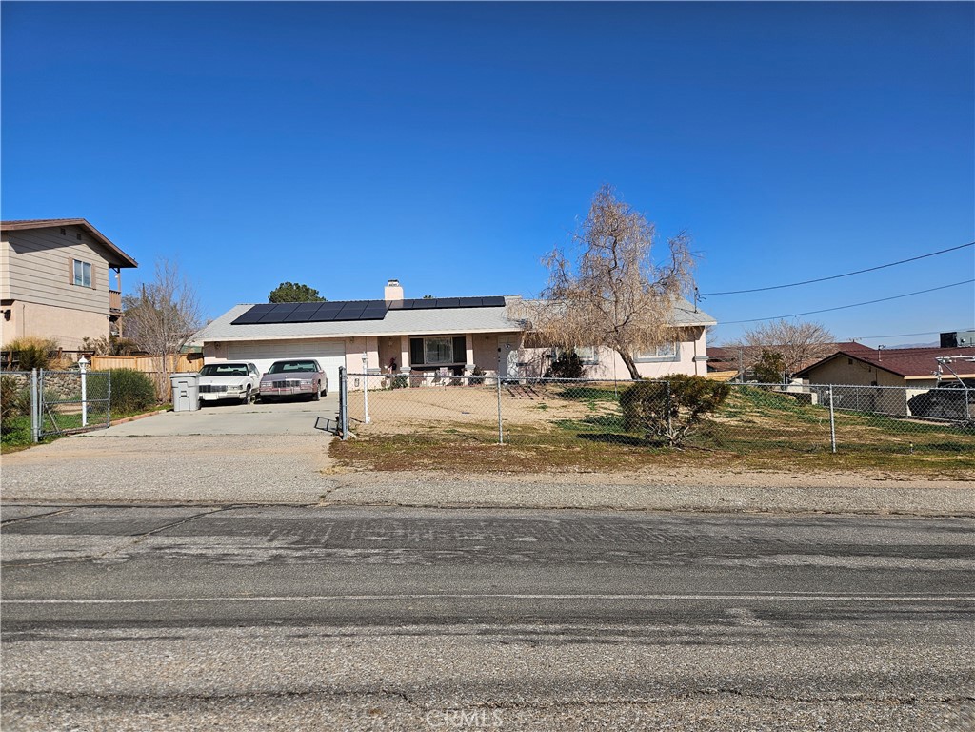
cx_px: 488
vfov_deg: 58.9
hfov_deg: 73.9
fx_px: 648
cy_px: 366
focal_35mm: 23
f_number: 1.8
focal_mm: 5.4
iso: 25
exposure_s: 1/3203
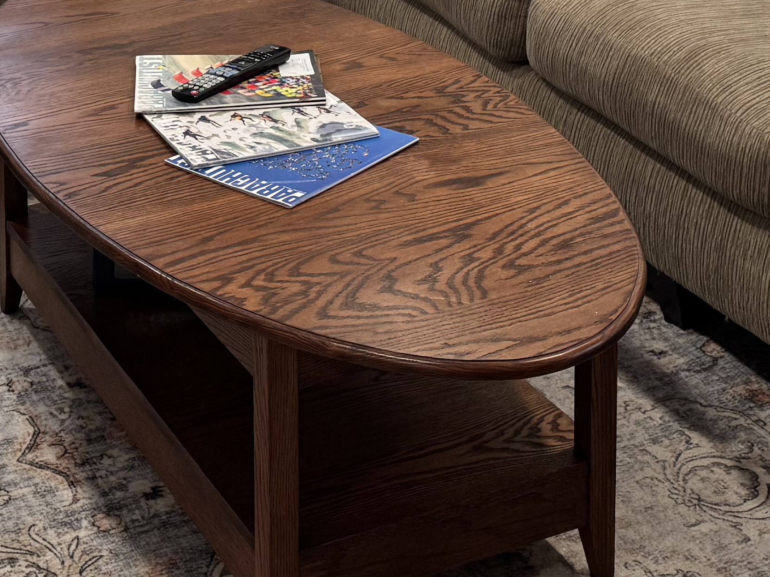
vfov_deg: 16.2
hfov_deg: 23.8
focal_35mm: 82
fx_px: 1824
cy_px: -320
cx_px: 315
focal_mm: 6.76
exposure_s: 1/120
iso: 125
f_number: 1.78
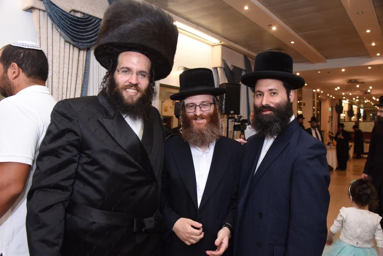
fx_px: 298
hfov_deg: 65.5
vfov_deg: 46.4
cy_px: 128
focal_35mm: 28
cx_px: 192
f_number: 6.3
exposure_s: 1/100
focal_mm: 28
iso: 800
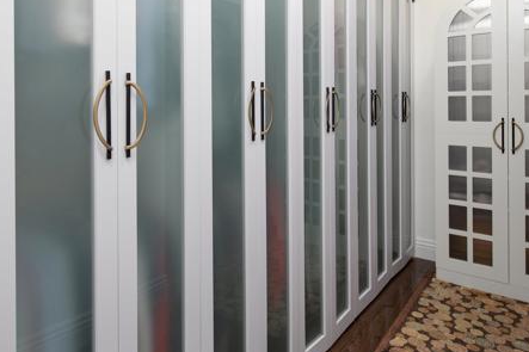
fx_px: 382
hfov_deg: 68.9
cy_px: 107
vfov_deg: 48.4
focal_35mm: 26
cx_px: 217
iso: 320
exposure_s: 1/160
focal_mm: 18
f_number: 7.1
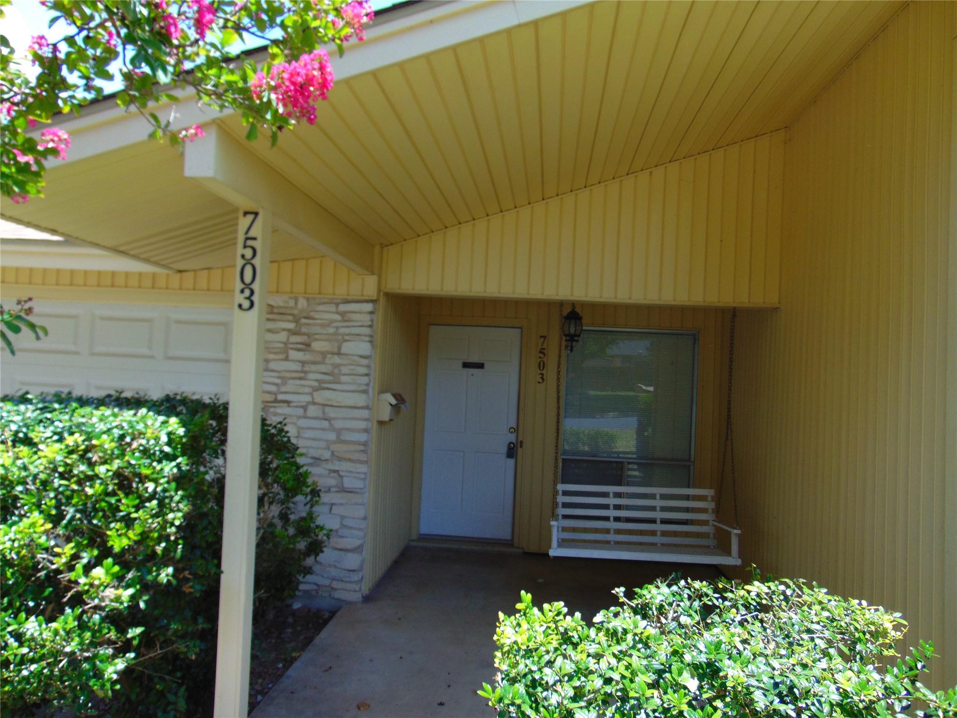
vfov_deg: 54.9
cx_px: 478
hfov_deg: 69.4
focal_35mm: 25
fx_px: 691
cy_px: 359
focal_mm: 4.5
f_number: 3
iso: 80
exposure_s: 1/400
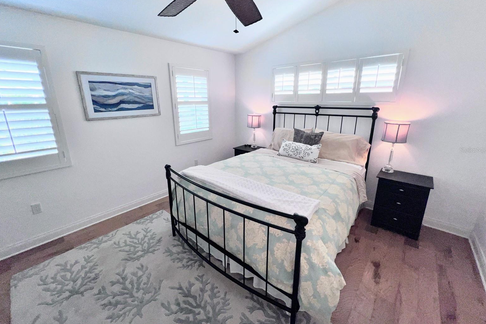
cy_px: 150
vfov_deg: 81.1
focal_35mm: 14
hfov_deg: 104.2
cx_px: 238
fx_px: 189
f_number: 1.8
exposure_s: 1/183
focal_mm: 1.57
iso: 25
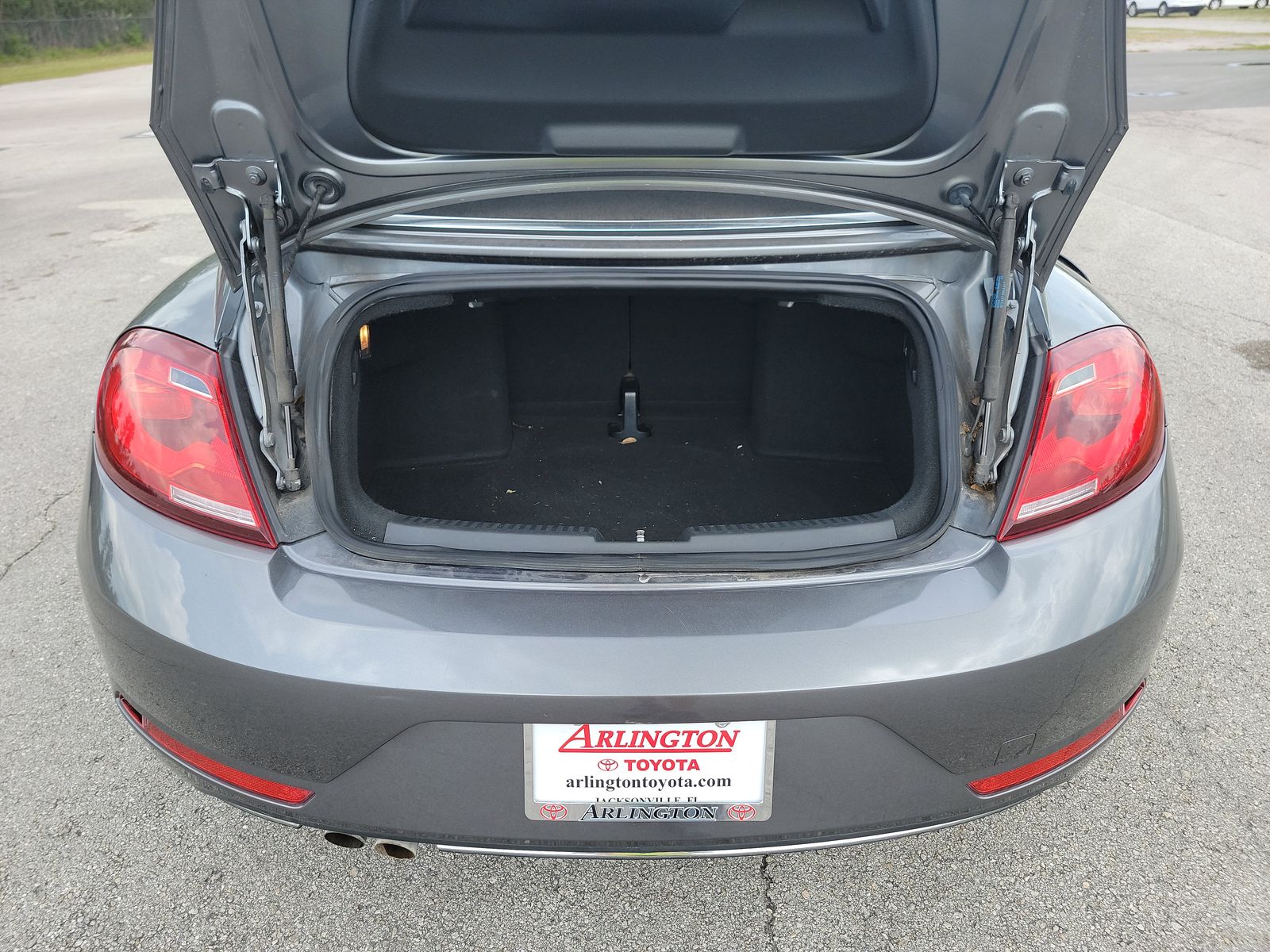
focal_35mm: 24
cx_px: 635
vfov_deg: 56.8
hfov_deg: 71.6
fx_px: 881
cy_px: 476
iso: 50
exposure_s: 1/201
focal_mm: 6.7
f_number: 1.8
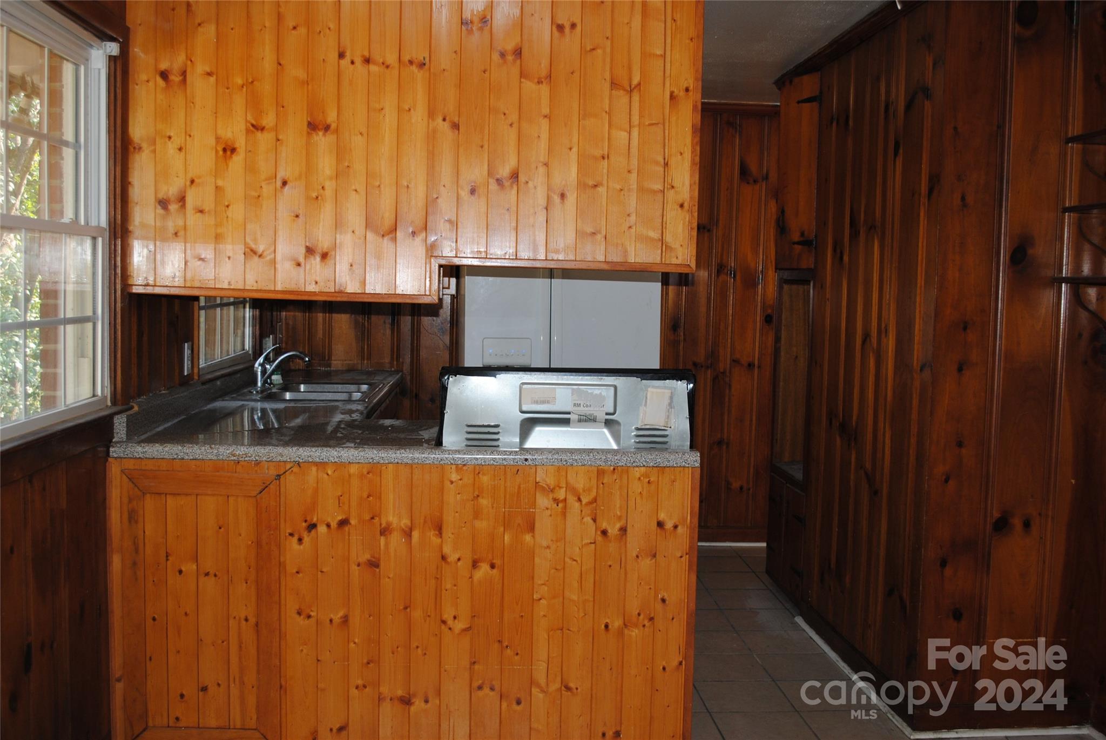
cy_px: 370
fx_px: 1107
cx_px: 553
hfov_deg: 53.1
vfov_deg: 37.0
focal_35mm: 36
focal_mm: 24
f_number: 4
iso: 200
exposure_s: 1/60
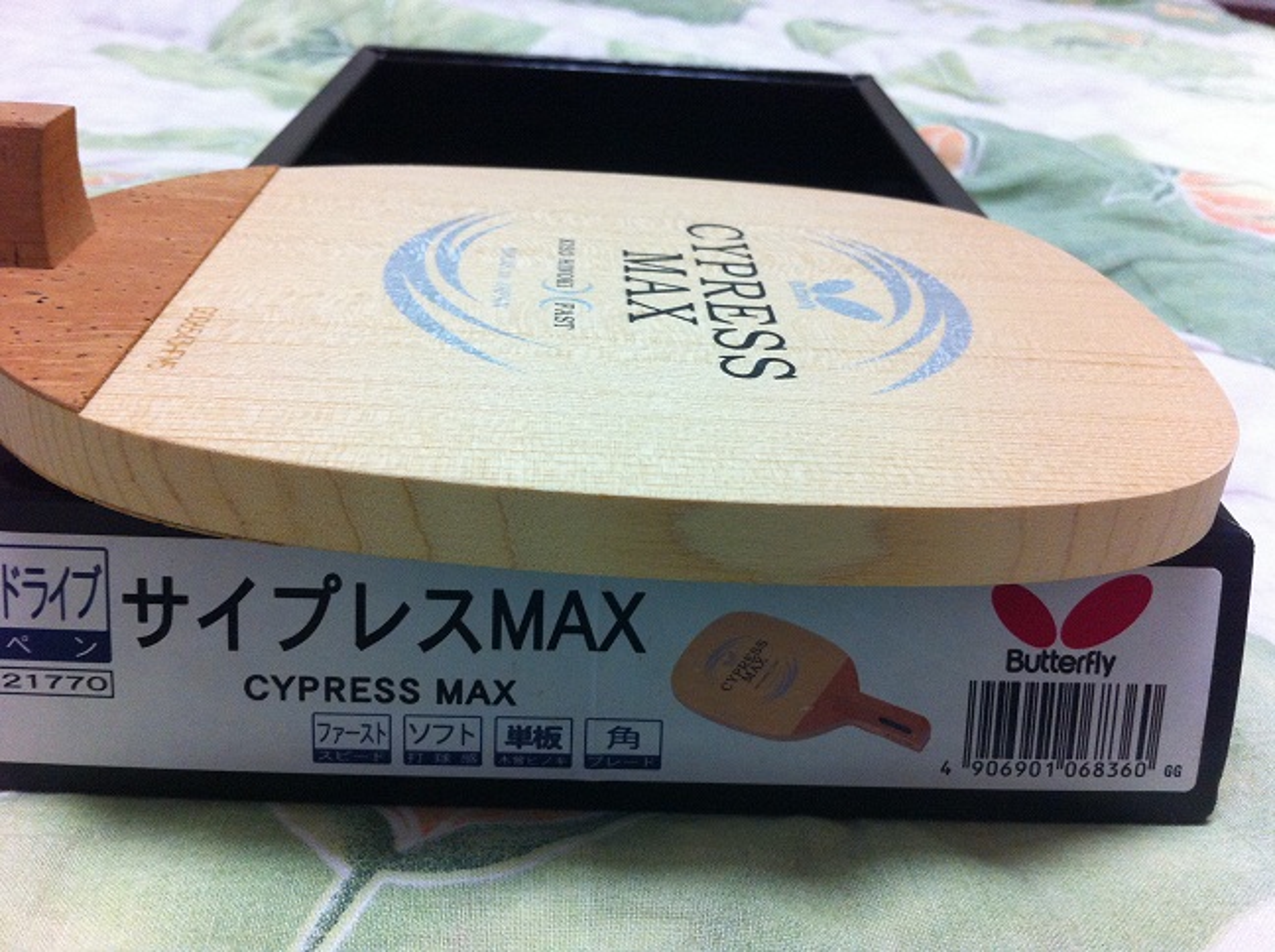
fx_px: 1287
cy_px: 476
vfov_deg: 40.6
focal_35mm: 35
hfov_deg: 52.7
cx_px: 638
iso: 160
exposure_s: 1/15
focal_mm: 3.85
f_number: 2.8
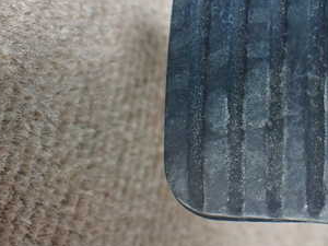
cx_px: 276
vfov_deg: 24.1
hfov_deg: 31.1
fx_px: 569
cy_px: 60
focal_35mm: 60
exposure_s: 1/50
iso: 800
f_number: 2.3
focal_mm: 5.4
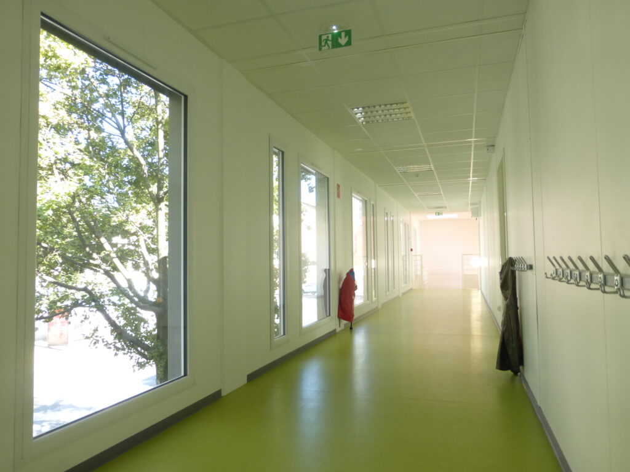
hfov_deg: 71.6
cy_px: 236
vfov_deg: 56.8
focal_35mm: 24
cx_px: 315
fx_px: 437
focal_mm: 4.3
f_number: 3.3
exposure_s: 1/60
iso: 160
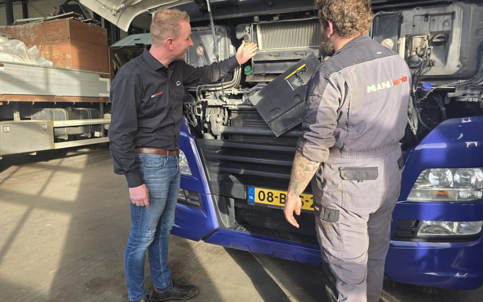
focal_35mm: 25
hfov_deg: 72.6
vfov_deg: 49.2
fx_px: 329
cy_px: 140
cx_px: 240
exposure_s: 1/100
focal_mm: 6.3
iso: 20
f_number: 1.7
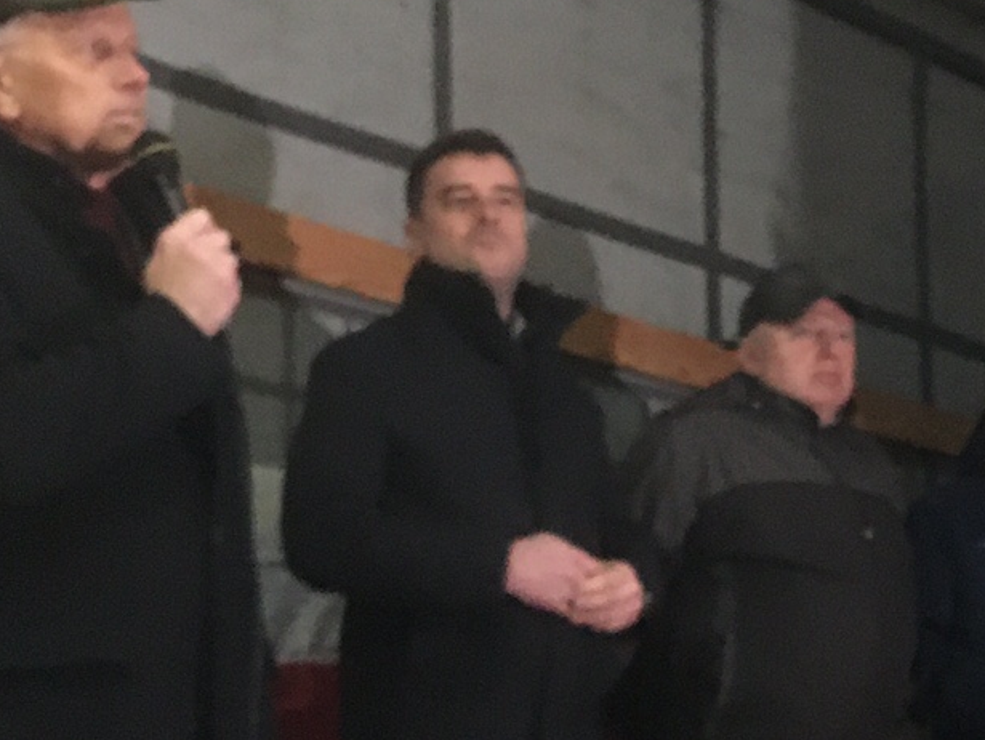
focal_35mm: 95
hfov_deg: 20.4
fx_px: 2705
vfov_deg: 15.4
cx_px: 762
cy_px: 700
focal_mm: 4.15
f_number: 2.2
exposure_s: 1/17
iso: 500
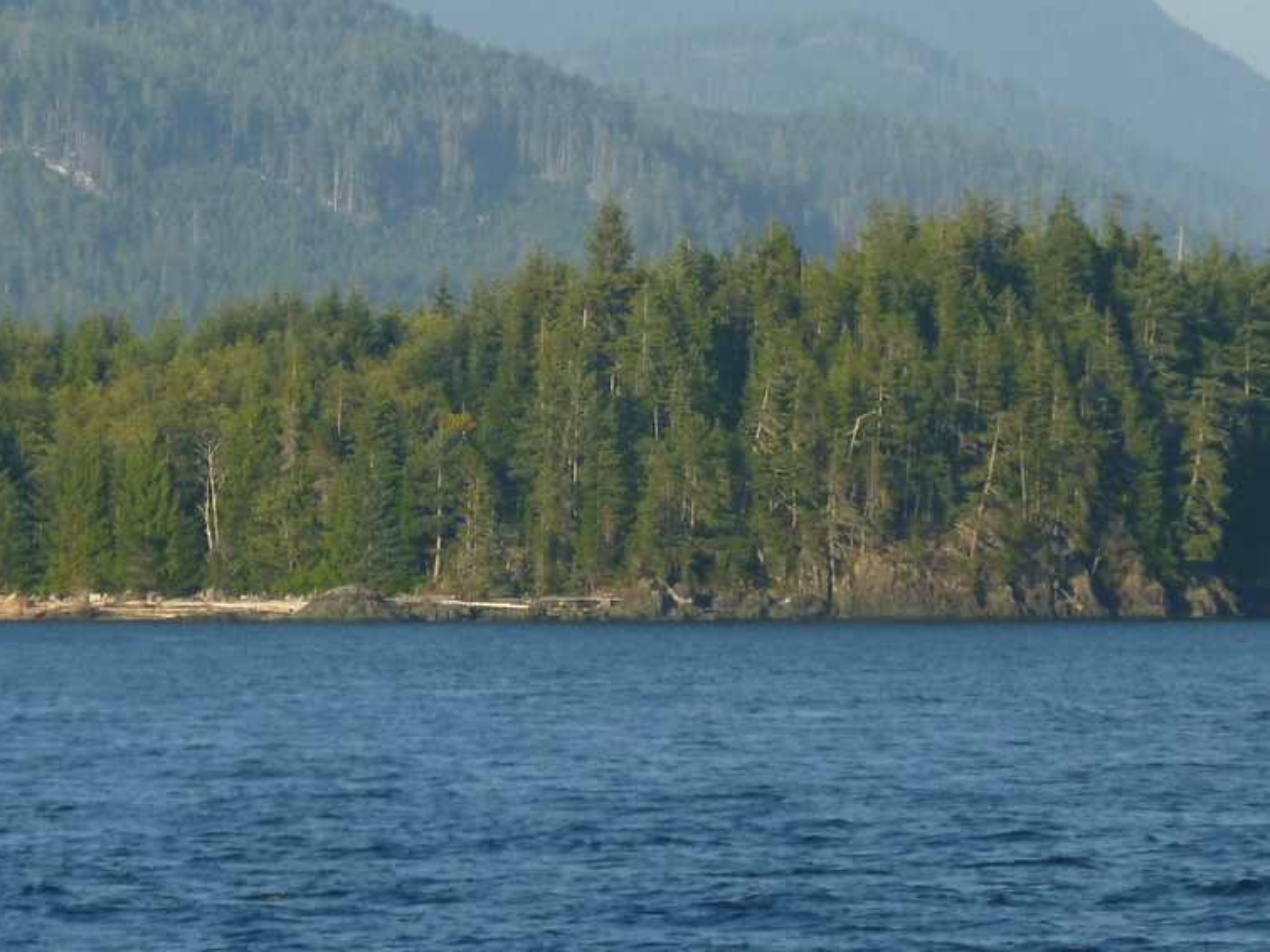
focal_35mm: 373
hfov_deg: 5.3
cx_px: 449
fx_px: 13683
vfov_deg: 4.0
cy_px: 185
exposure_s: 1/160
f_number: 5.9
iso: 80
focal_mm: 36
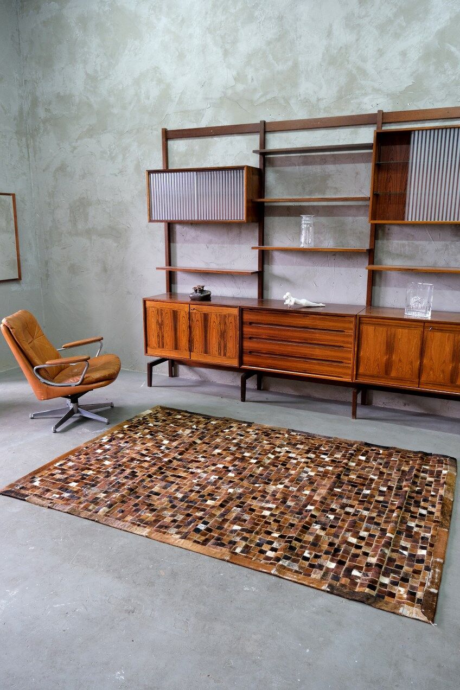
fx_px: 517
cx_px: 230
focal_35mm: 27
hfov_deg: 47.9
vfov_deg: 67.4
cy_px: 345
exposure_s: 1/26
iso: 1600
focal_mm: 17.7
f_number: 4
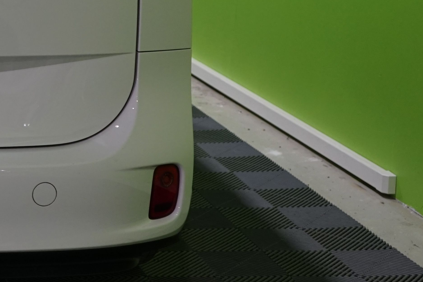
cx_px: -174
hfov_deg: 18.7
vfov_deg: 13.5
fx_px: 1163
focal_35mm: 99
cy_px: -52
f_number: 4
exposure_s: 1/160
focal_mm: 31
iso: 1000
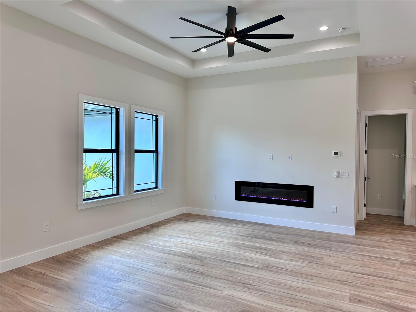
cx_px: 208
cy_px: 156
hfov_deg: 71.6
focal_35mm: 24
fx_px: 288
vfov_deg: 56.8
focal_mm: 6.86
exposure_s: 1/120
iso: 50
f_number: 1.78
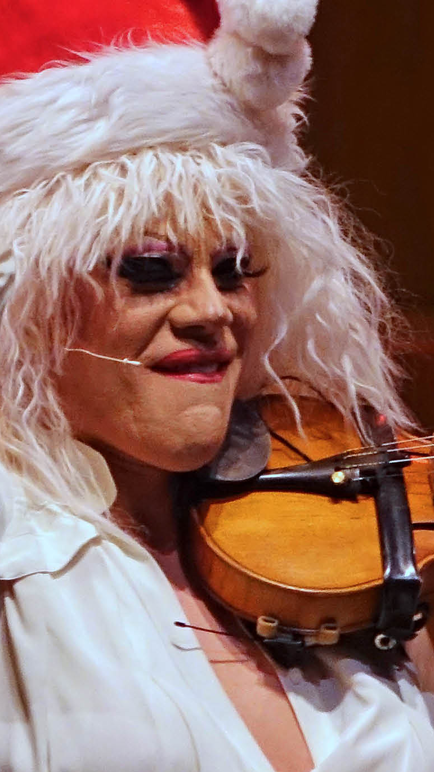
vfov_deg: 2.7
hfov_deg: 1.5
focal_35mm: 815
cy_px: 275
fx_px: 16677
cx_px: 44
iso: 1000
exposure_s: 1/200
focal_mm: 71.67
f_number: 2.8
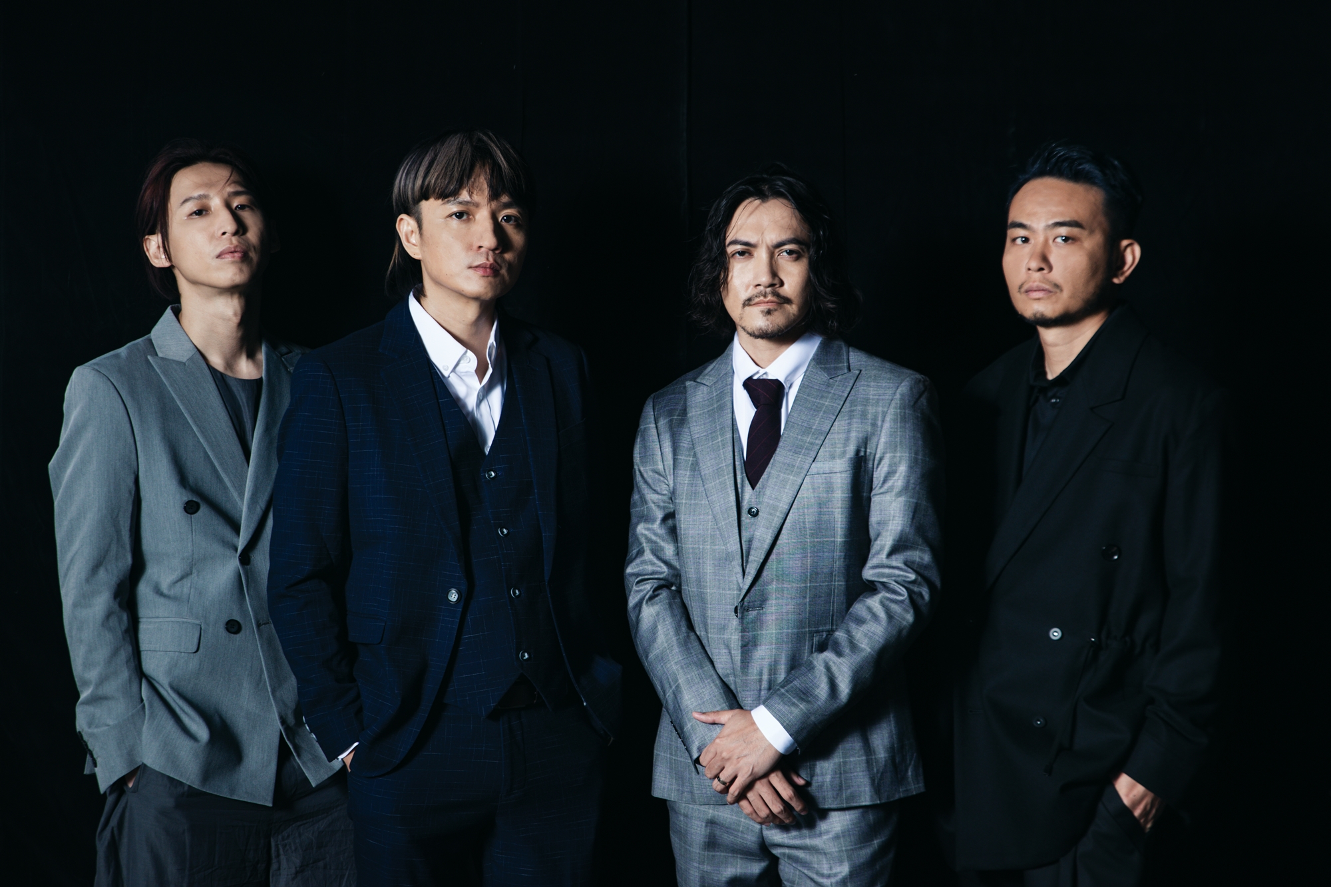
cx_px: 666
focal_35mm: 70
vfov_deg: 19.5
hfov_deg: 28.8
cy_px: 444
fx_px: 2588
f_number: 5.6
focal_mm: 70
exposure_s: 1/160
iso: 320
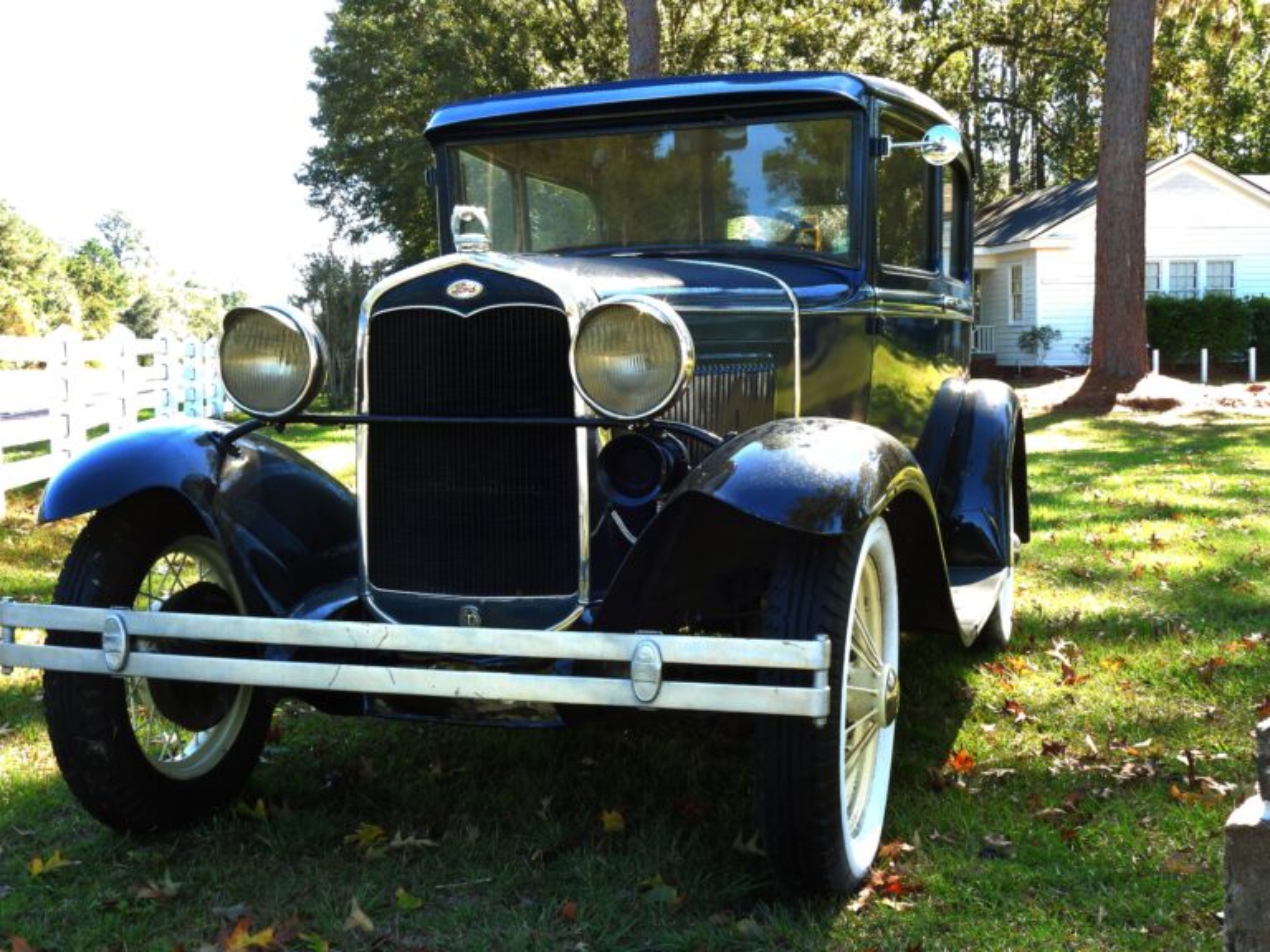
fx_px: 1578
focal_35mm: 43
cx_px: 635
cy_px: 476
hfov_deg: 43.9
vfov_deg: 33.6
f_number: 5.6
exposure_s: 1/30
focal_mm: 7.7
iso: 140
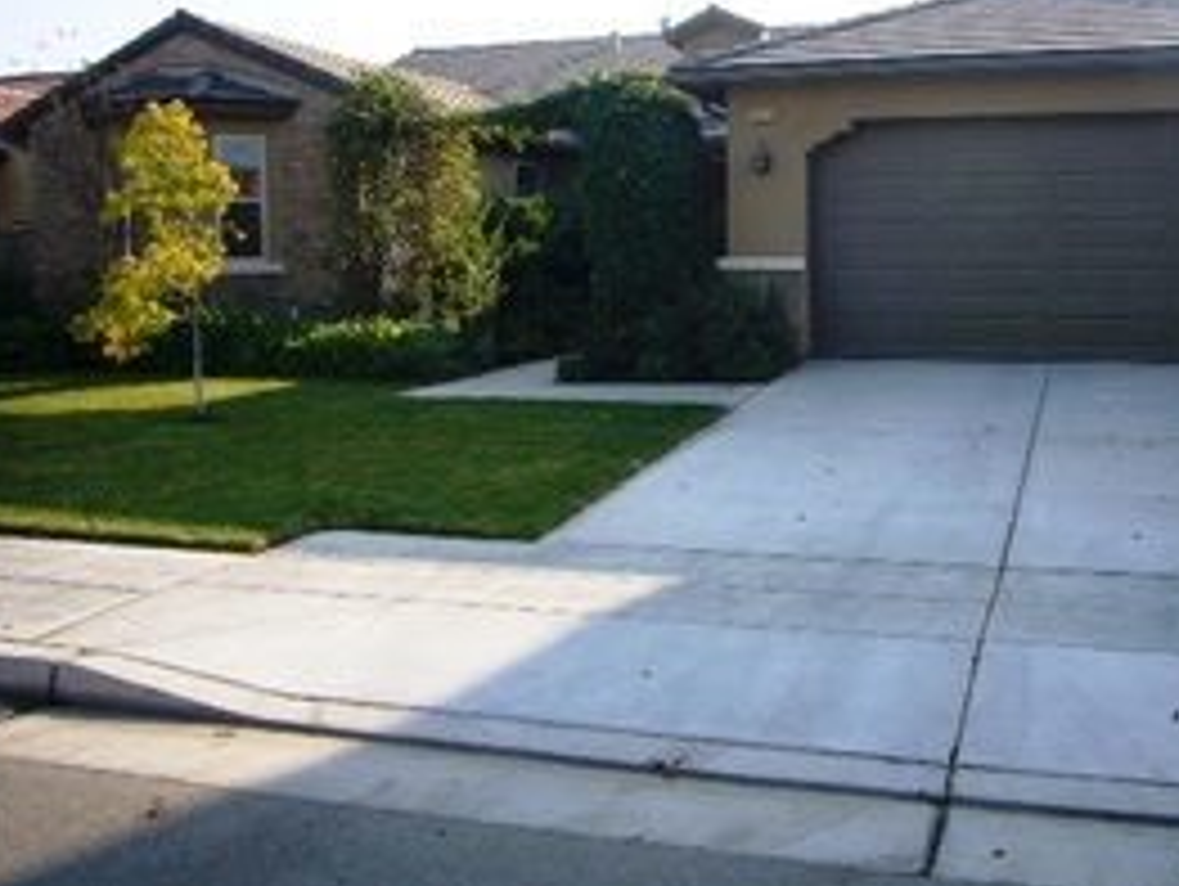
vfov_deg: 38.7
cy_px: 387
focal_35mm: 37
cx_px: 720
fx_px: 1261
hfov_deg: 49.7
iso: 80
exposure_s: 1/500
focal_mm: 4.6
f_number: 2.8
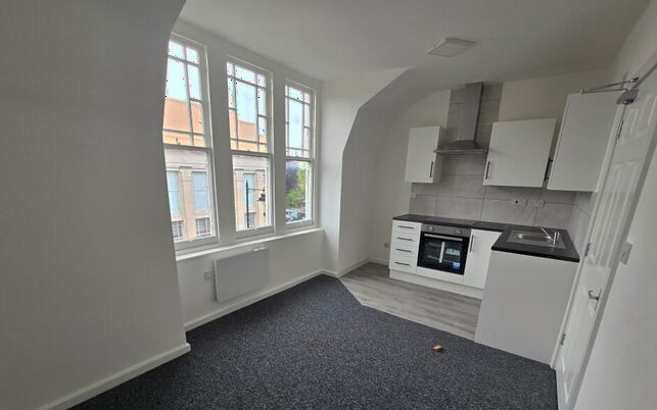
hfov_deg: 101.5
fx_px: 269
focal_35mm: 15
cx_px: 325
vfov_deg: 73.5
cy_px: 258
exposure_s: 1/182
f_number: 2.2
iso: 50
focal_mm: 2.2
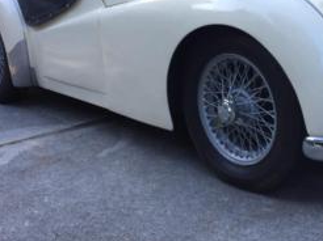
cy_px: 39
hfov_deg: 32.4
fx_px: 550
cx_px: 221
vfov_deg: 24.3
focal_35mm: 59
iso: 32
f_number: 2.2
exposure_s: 1/120
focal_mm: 4.15
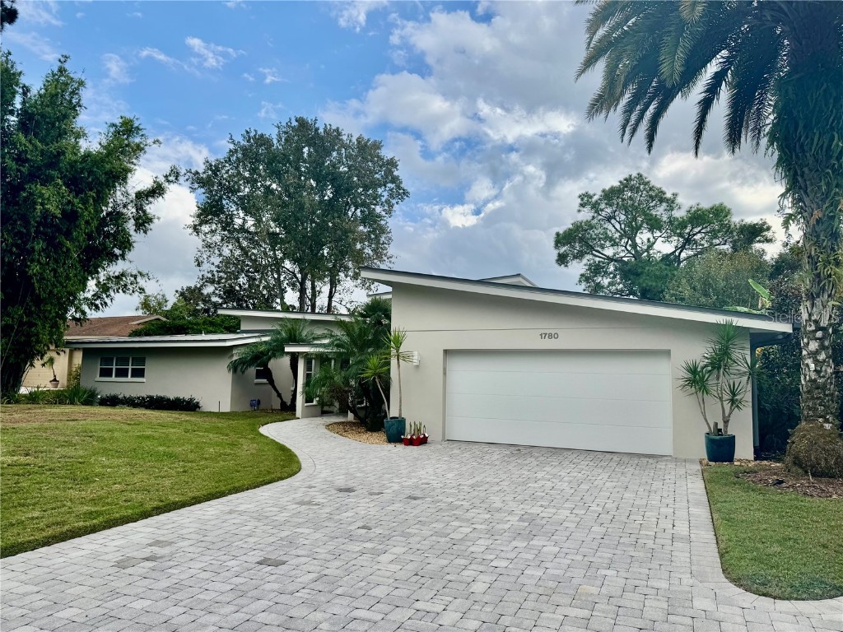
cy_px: 316
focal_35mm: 24
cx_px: 422
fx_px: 584
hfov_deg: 71.6
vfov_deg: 56.8
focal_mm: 6.76
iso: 80
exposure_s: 1/5348
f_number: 1.78
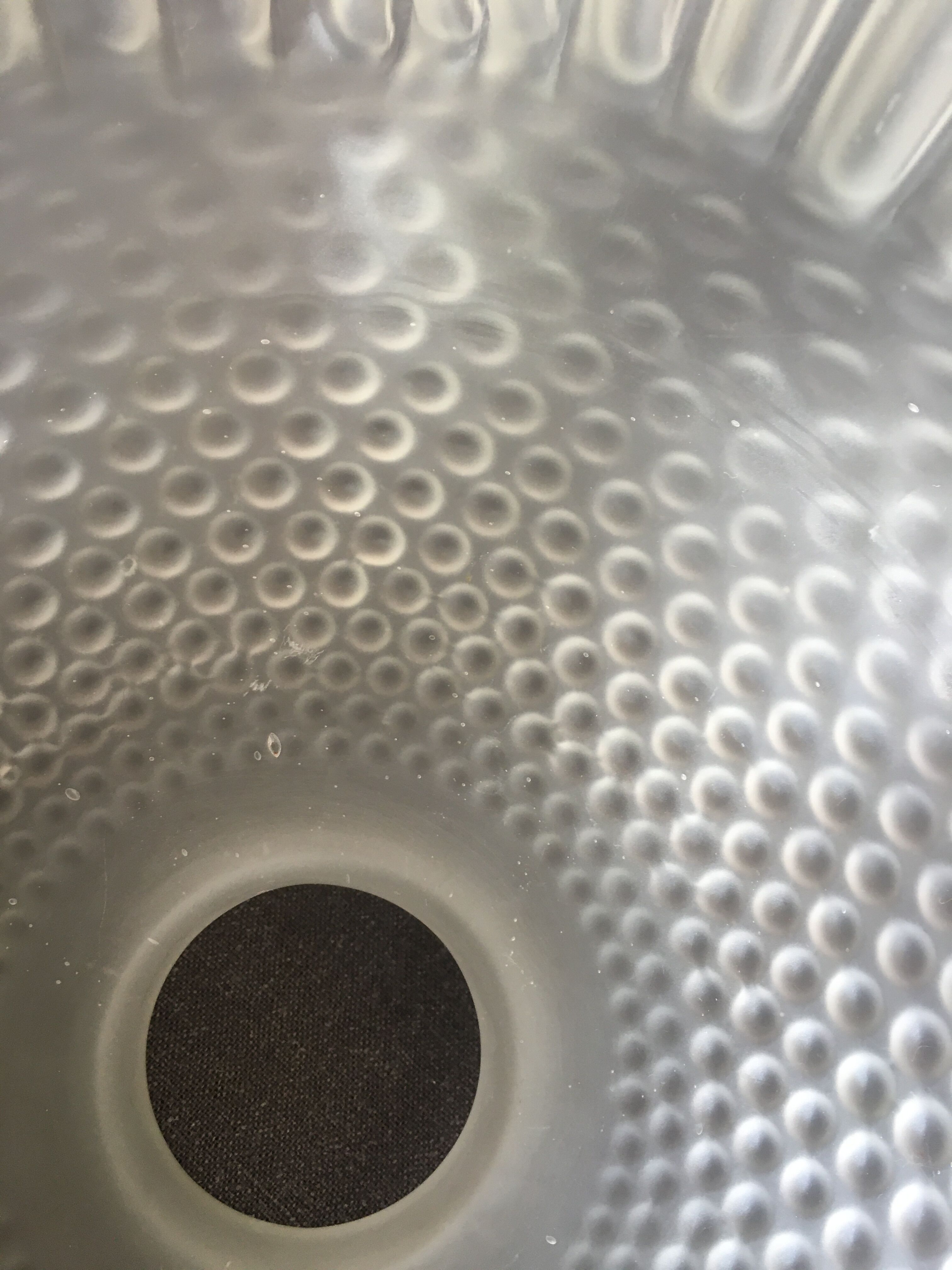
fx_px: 1063
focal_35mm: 29
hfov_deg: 48.2
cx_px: 476
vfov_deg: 61.7
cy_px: 635
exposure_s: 1/33
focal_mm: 4.15
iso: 100
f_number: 2.2
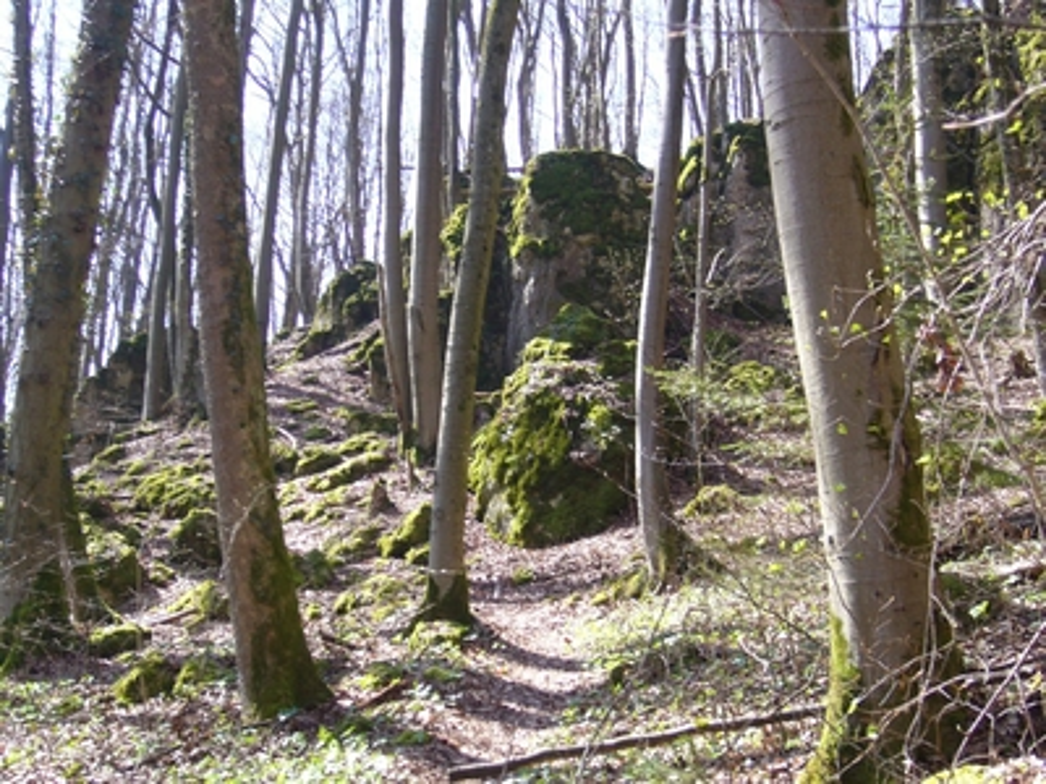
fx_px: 1662
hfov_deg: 34.9
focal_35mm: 55
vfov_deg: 26.6
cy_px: 392
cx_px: 523
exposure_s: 1/100
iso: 80
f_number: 3.5
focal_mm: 9.1
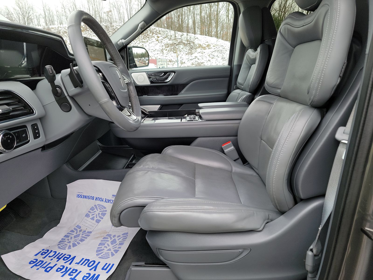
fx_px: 259
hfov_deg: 71.6
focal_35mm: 24
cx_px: 186
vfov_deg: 56.8
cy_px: 140
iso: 57
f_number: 1.8
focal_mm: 6.7
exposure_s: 1/59
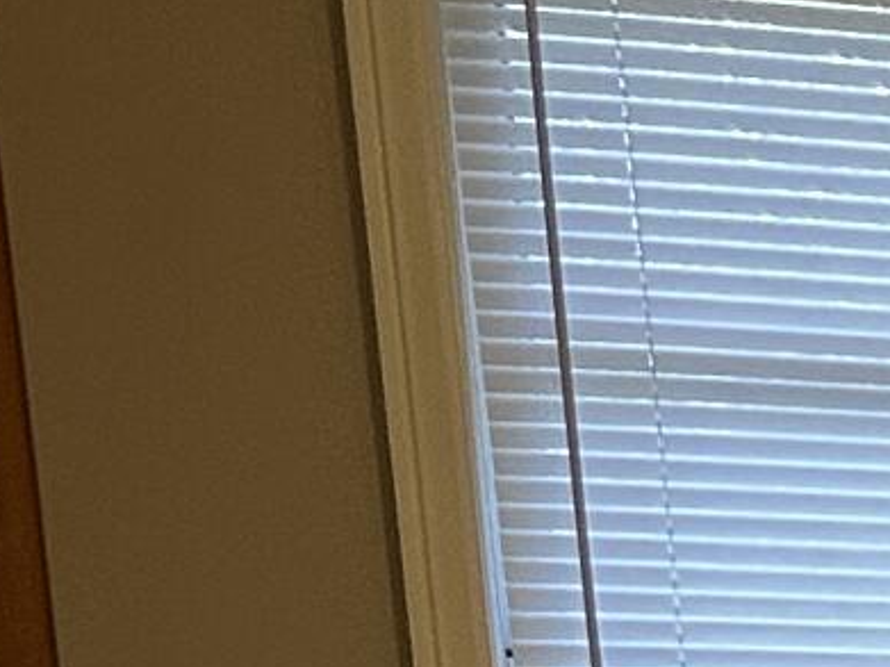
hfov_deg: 7.9
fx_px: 4729
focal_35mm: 184
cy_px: 1930
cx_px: 3307
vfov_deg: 7.2
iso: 250
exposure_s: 1/60
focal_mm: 6.86
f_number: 1.78
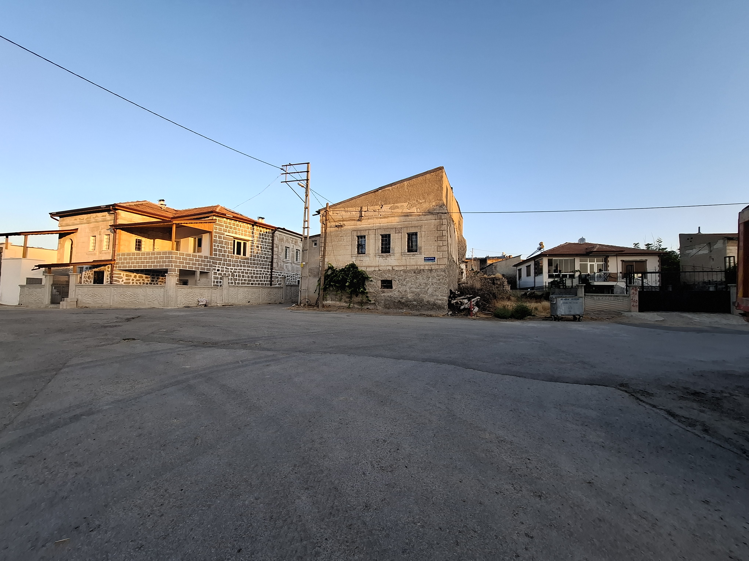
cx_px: 374
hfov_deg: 106.2
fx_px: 281
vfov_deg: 89.9
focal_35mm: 13
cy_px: 280
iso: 40
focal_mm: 1.74
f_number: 2.2
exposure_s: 1/139
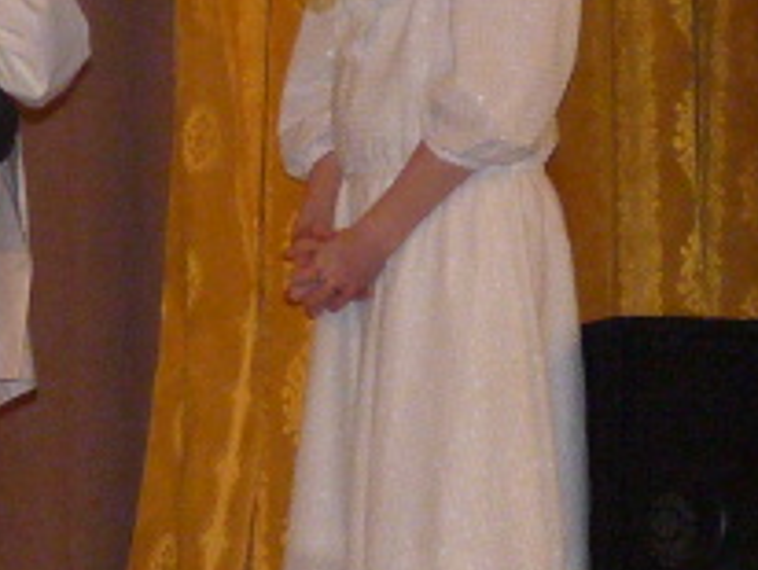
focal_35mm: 326
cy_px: 114
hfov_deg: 6.0
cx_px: -383
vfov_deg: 4.6
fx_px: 7147
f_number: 3.2
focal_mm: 10.4
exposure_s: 1/40
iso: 400
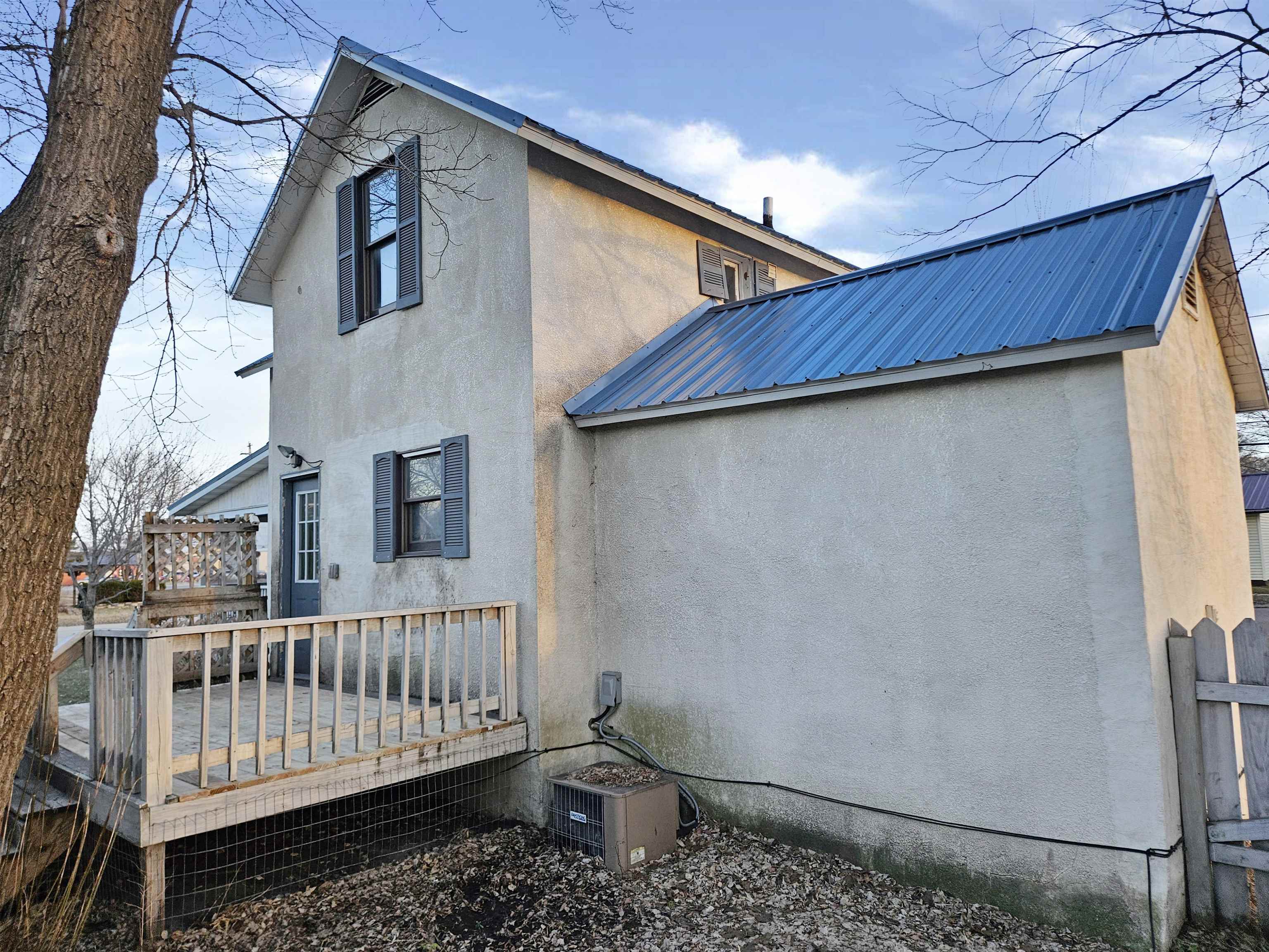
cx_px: 634
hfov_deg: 73.9
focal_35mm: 23
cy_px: 476
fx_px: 843
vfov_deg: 58.9
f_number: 1.8
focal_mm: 5.4
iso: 40
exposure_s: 1/120
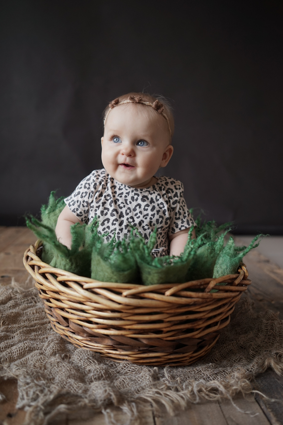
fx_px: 413
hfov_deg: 37.9
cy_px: 212
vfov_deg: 54.4
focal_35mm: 35
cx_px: 142
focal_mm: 35
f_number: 2.8
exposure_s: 1/320
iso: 200
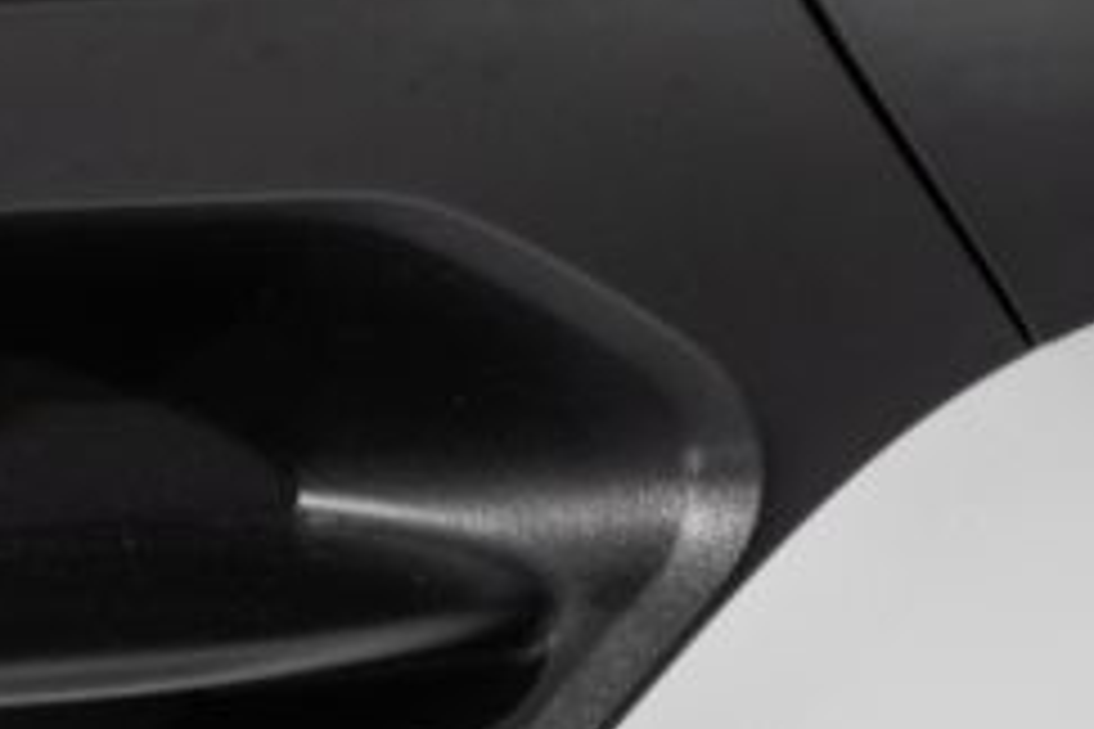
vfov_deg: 1.0
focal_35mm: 1344
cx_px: -2111
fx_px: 40839
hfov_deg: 1.5
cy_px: 1260
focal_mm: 170
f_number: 11
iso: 100
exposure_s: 1/125
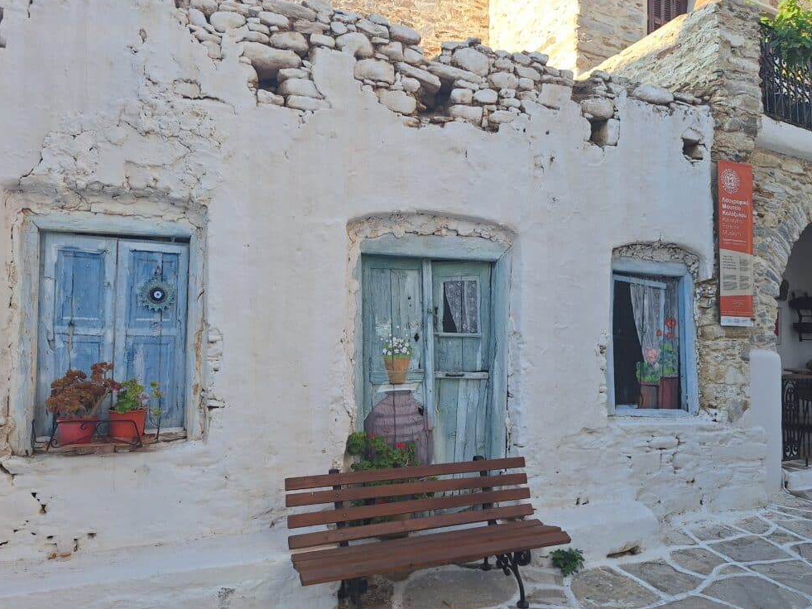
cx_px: 401
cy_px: 295
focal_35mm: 24
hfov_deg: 71.6
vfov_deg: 56.8
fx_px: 563
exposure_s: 1/1001
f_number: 1.8
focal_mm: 5.54
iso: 40
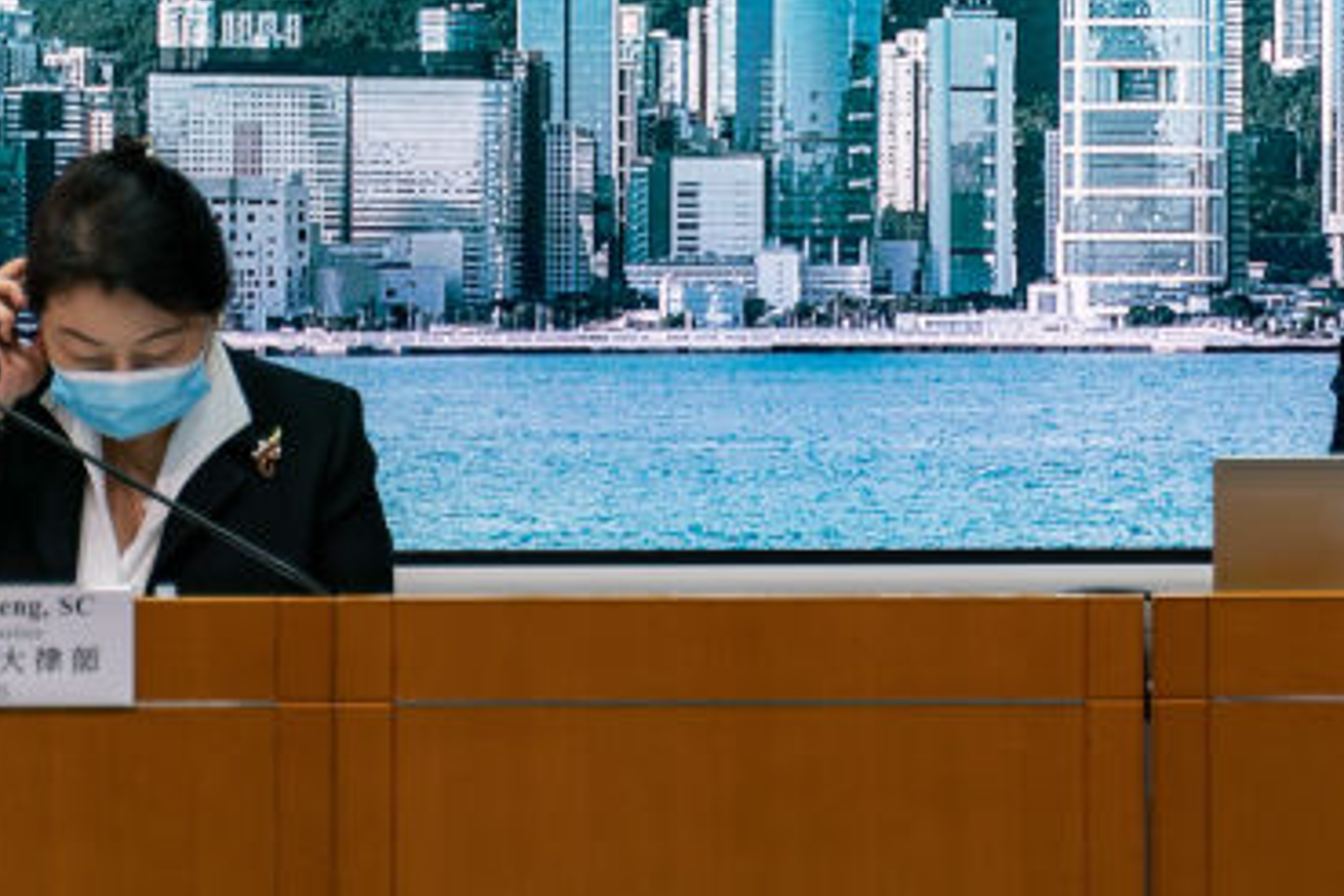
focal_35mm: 172
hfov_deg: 11.7
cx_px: 1522
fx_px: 6421
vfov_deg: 7.9
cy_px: 16
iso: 160
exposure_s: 1/60
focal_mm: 62
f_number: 2.8
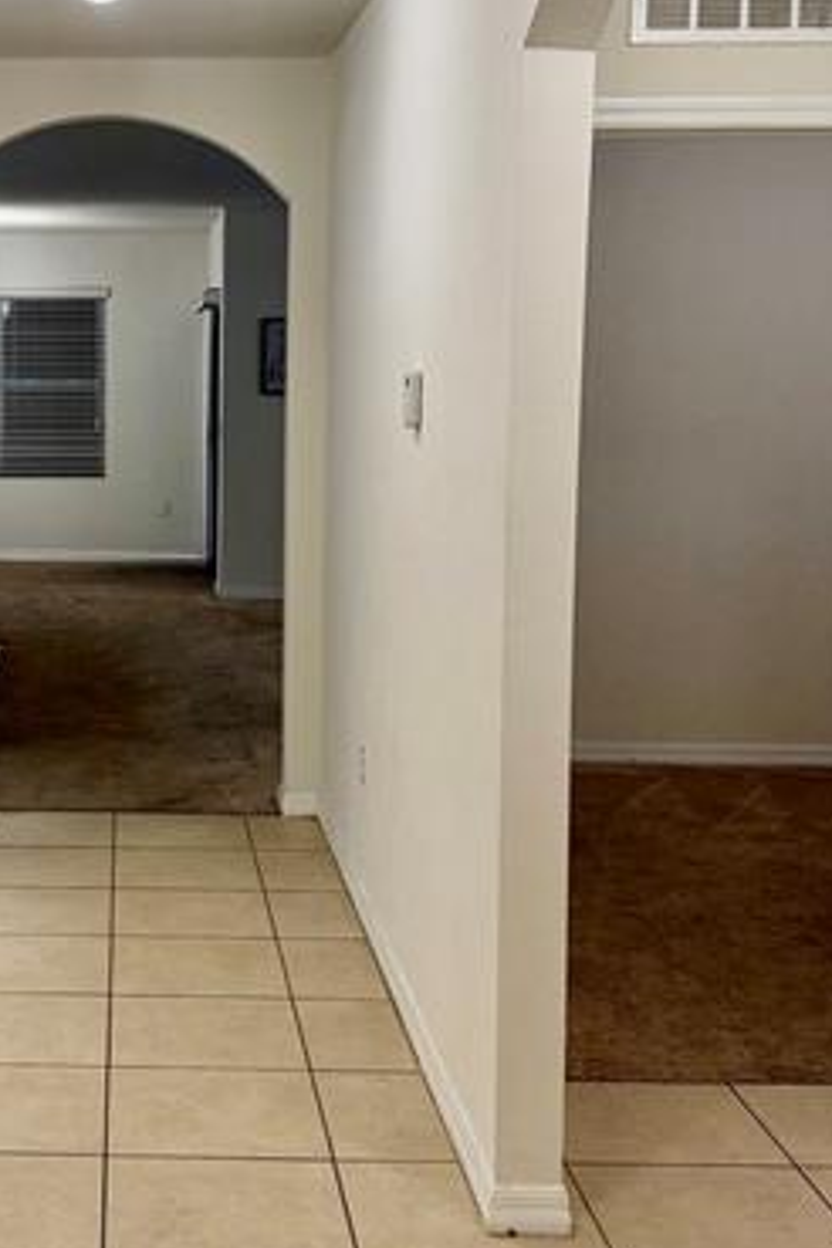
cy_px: 568
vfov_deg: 38.2
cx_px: 95
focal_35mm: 52
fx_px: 1803
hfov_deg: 25.3
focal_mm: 6.76
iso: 250
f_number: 1.78
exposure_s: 1/120
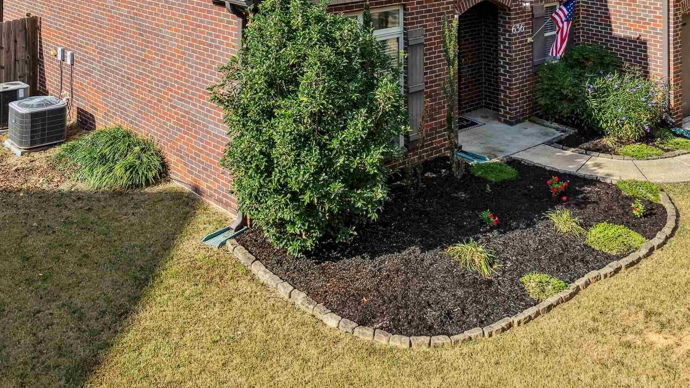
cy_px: 41
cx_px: 370
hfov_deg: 48.3
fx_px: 769
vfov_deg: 27.4
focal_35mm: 42
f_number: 1.8
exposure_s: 1/2500
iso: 180
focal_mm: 8.7
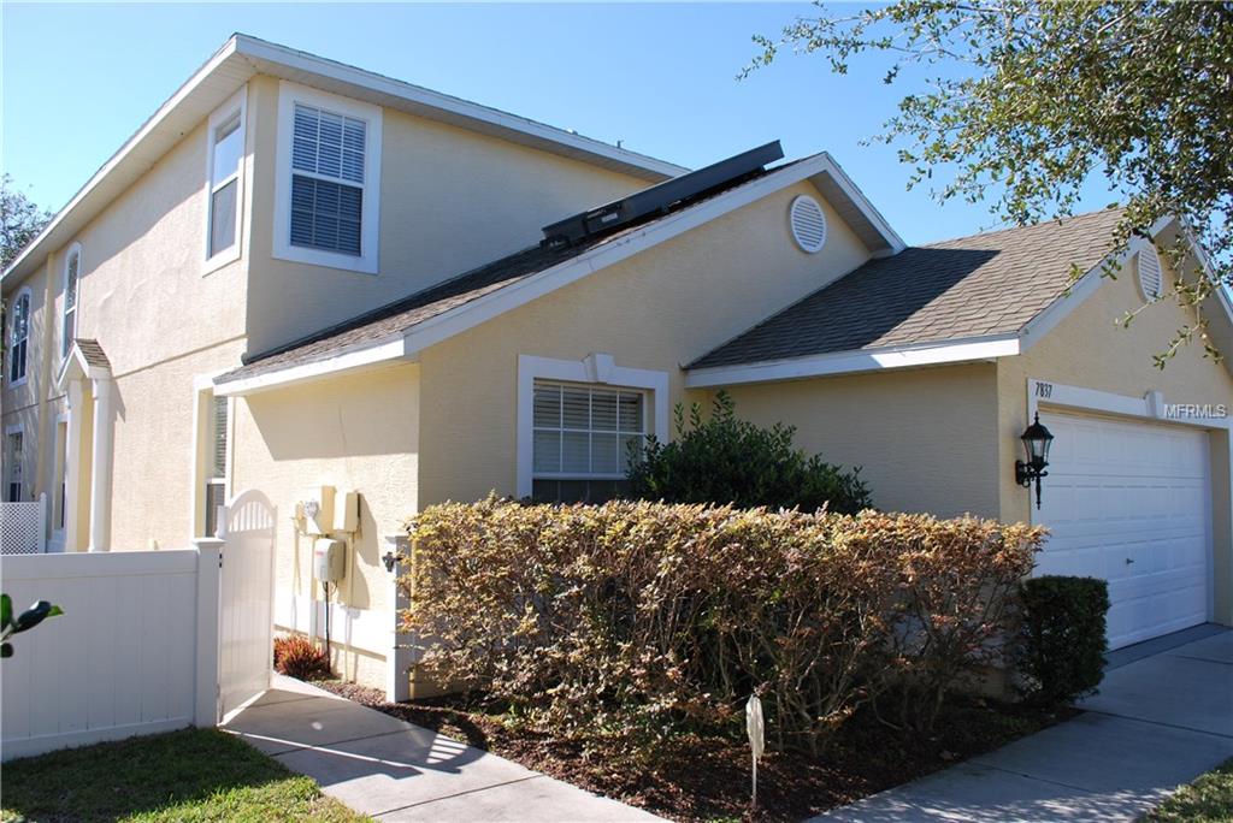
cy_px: 412
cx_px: 616
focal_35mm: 27
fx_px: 925
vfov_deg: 48.0
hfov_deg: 67.4
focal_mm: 18
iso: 100
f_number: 6.3
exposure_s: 1/160
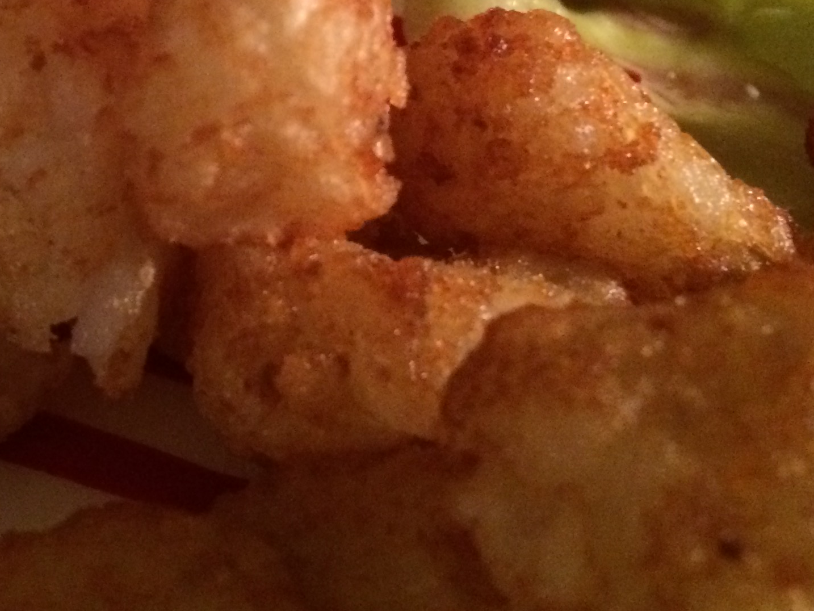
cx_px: 128
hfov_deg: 28.6
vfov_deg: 21.1
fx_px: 1552
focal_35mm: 66
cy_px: -66
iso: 400
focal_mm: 4.15
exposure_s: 1/15
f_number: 2.2
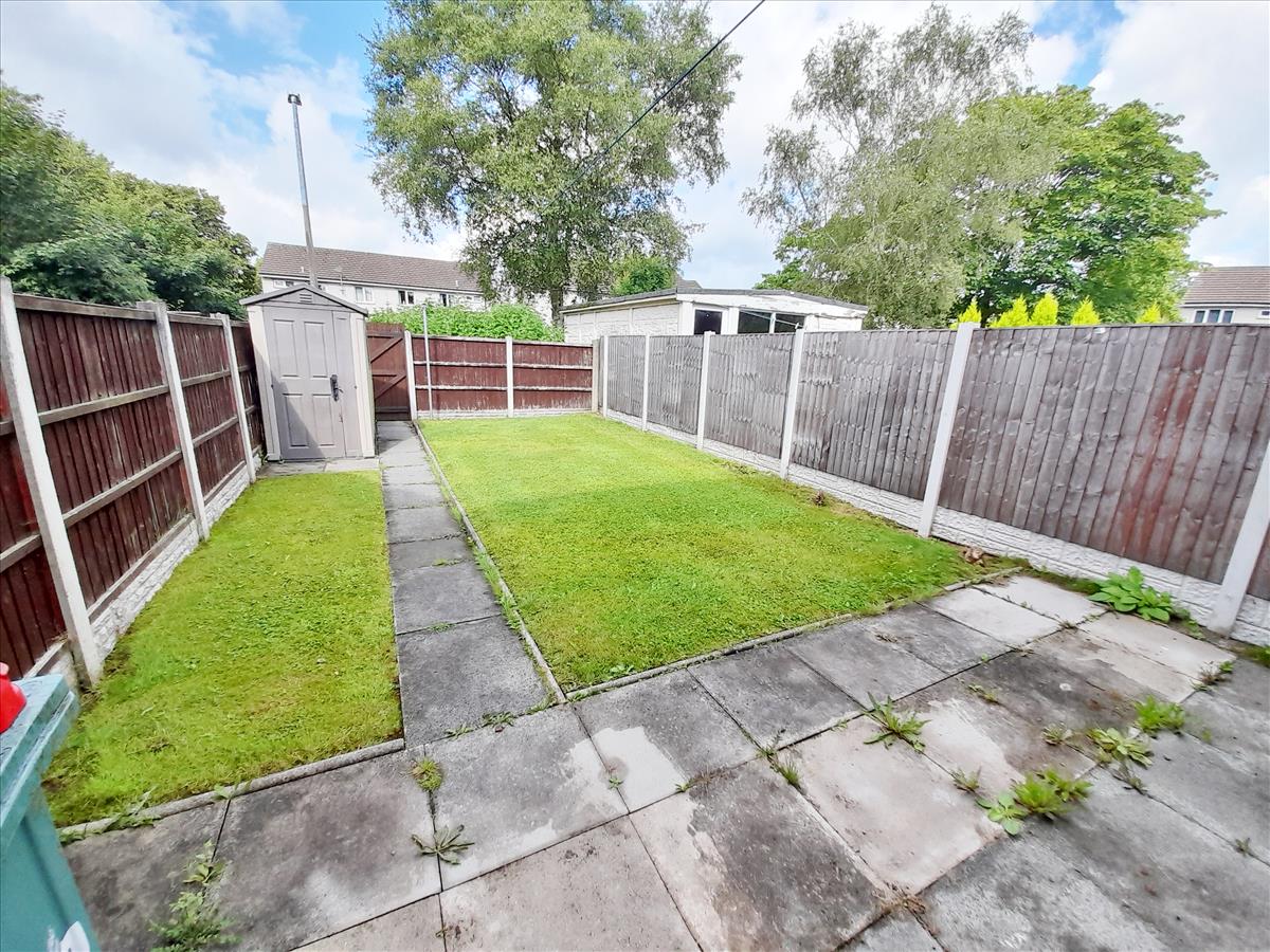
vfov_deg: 89.9
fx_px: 477
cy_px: 476
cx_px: 635
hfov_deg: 106.2
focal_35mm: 13
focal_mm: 1.42
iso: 40
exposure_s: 1/439
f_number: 2.2
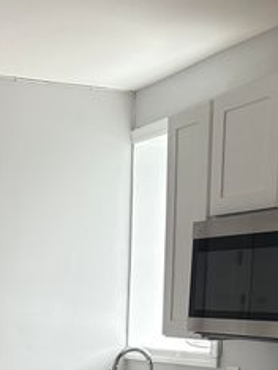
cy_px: 439
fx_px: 791
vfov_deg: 24.0
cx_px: 5
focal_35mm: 74
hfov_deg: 19.4
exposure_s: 1/60
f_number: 1.6
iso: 200
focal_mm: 5.96
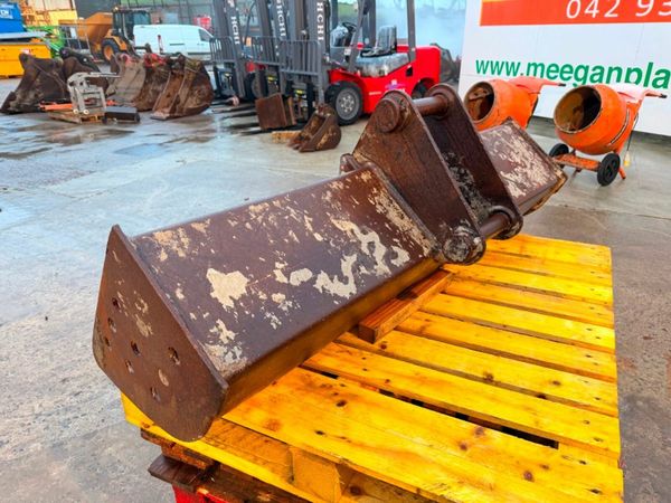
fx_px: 465
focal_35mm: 24
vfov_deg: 56.8
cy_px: 252
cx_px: 336
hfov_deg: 71.6
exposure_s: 1/50
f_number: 1.78
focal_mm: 6.76
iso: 200
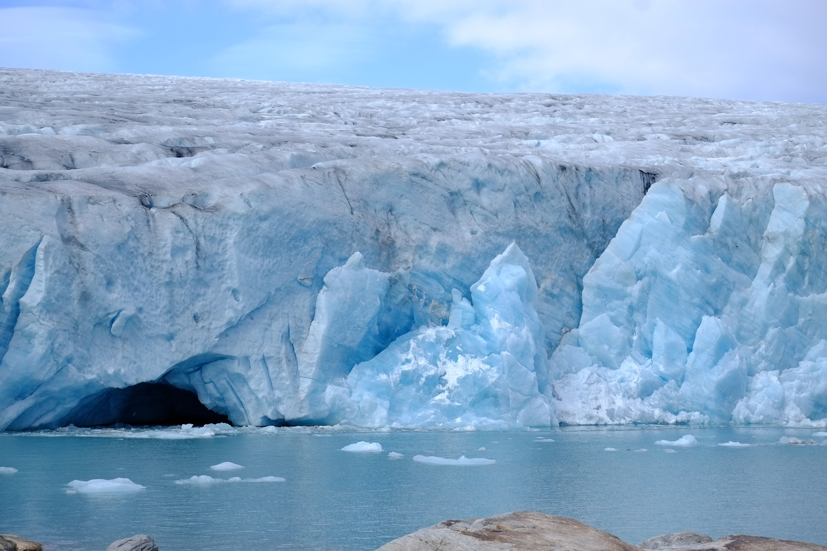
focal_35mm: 75
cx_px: 414
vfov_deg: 18.2
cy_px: 276
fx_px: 1723
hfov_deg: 27.0
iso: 200
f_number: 7.1
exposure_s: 1/400
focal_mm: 50
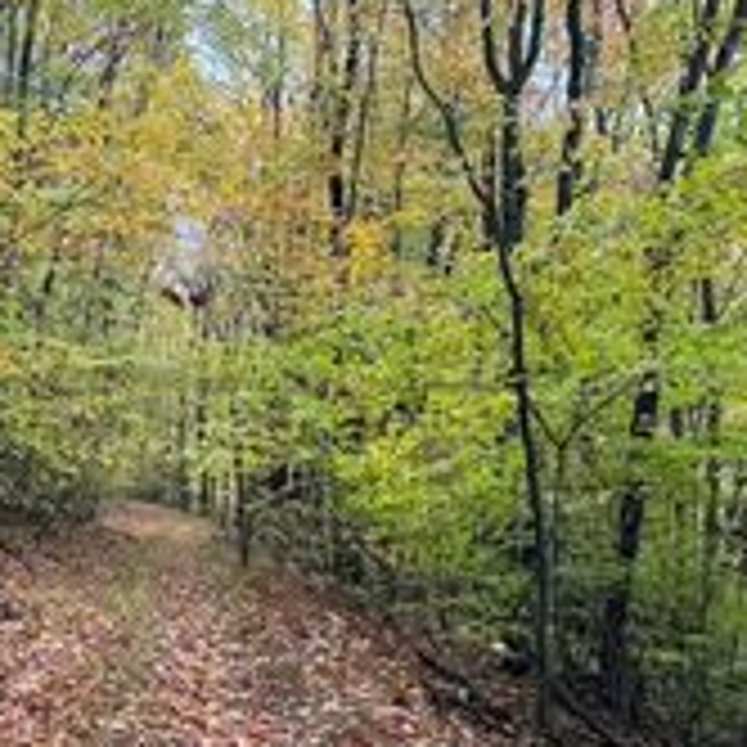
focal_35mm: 55
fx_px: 1343
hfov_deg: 29.7
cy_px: 547
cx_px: 65
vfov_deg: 30.6
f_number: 1.78
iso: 80
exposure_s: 1/121
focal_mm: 6.76
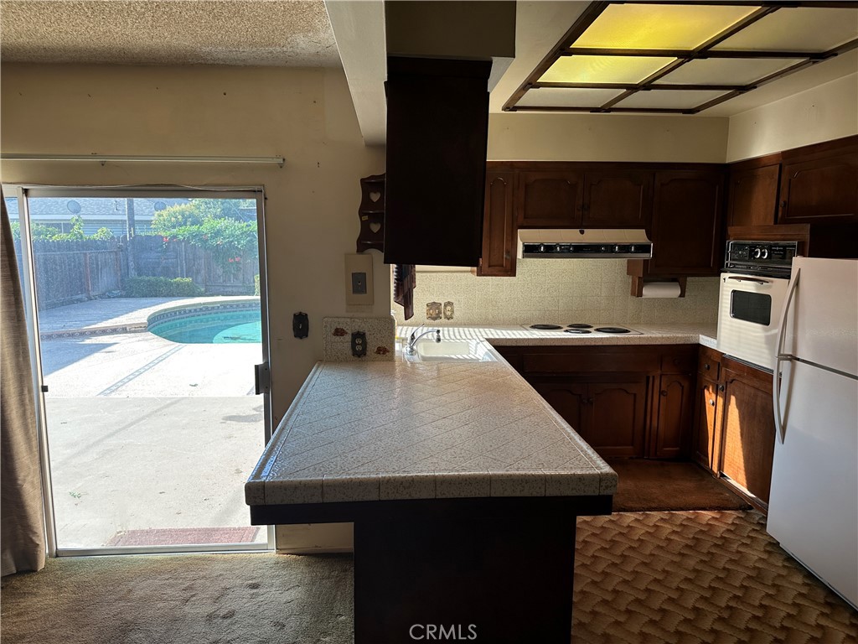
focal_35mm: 24
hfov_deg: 71.6
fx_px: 595
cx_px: 429
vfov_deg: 56.8
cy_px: 322
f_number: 1.78
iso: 80
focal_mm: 6.86
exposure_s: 1/325
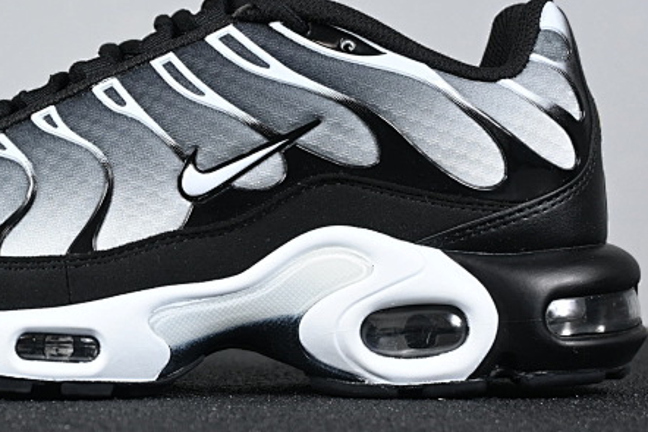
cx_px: 172
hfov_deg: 17.8
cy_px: 131
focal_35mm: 114
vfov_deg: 12.0
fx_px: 2053
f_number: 5.6
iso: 720
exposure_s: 1/125
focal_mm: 42
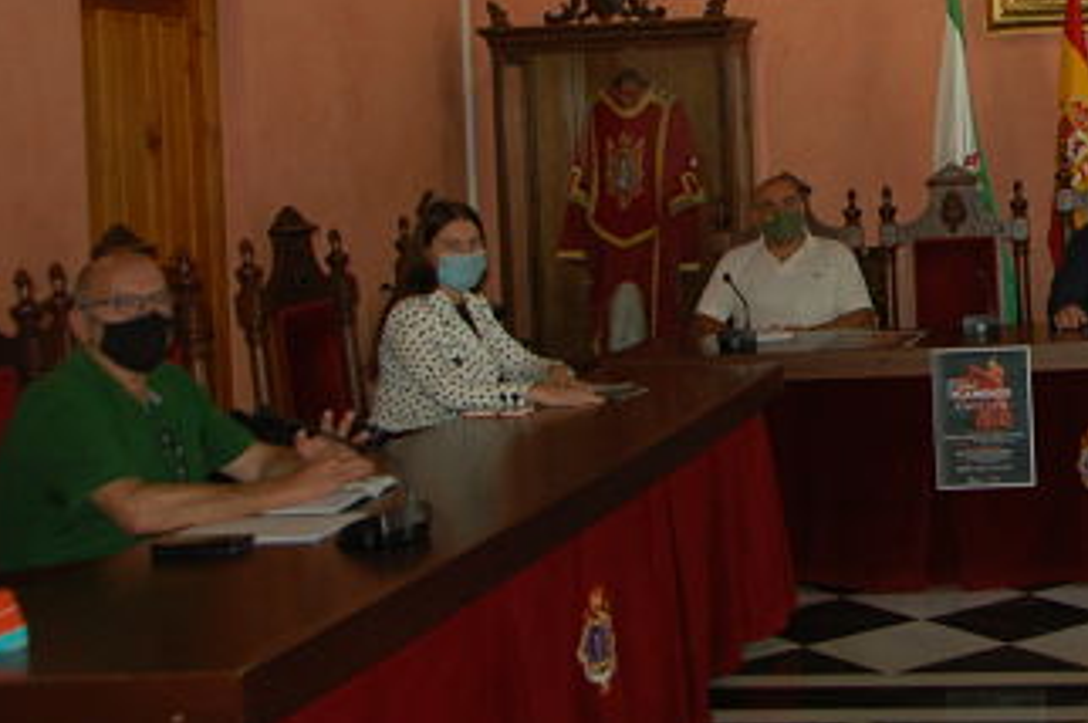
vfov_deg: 21.2
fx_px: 1872
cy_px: 30
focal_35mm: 62
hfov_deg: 30.5
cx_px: 1042
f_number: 3.8
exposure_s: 1/60
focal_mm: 20
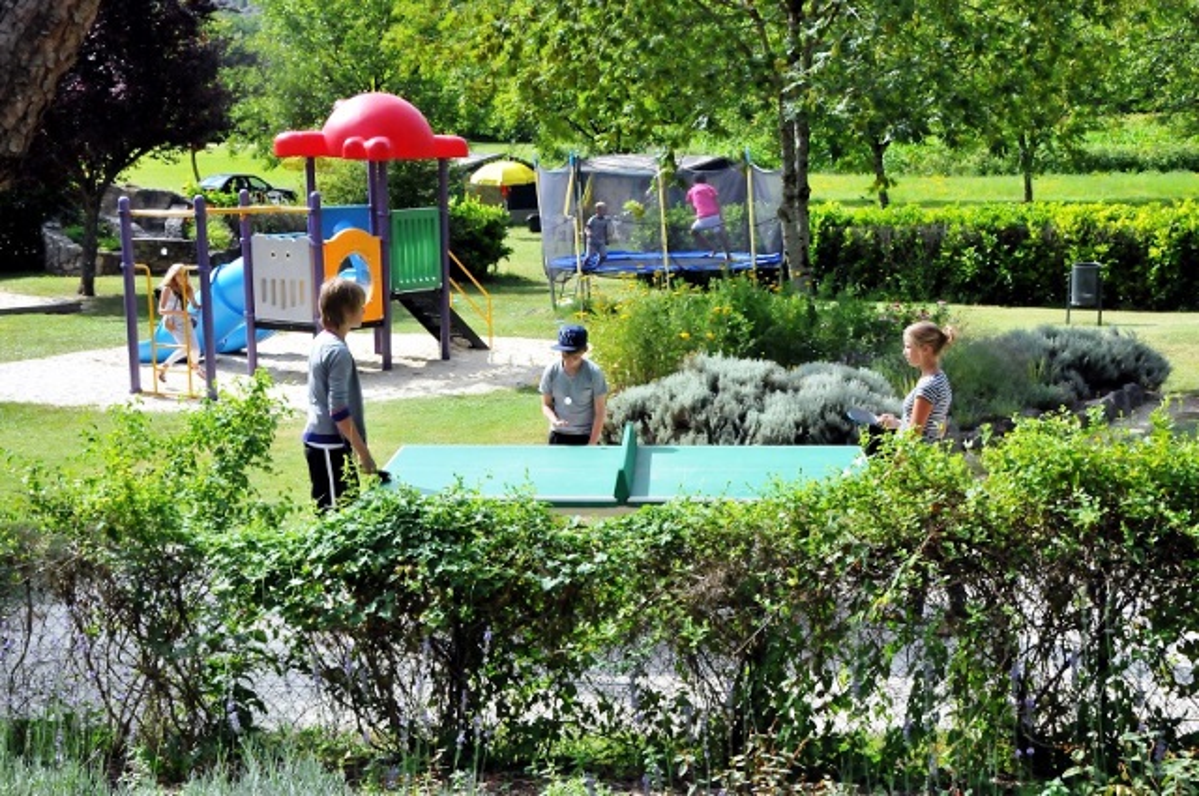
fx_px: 1746
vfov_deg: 25.7
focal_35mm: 52
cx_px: 600
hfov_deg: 37.9
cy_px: 398
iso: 1600
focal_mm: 35
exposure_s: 1/800
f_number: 14
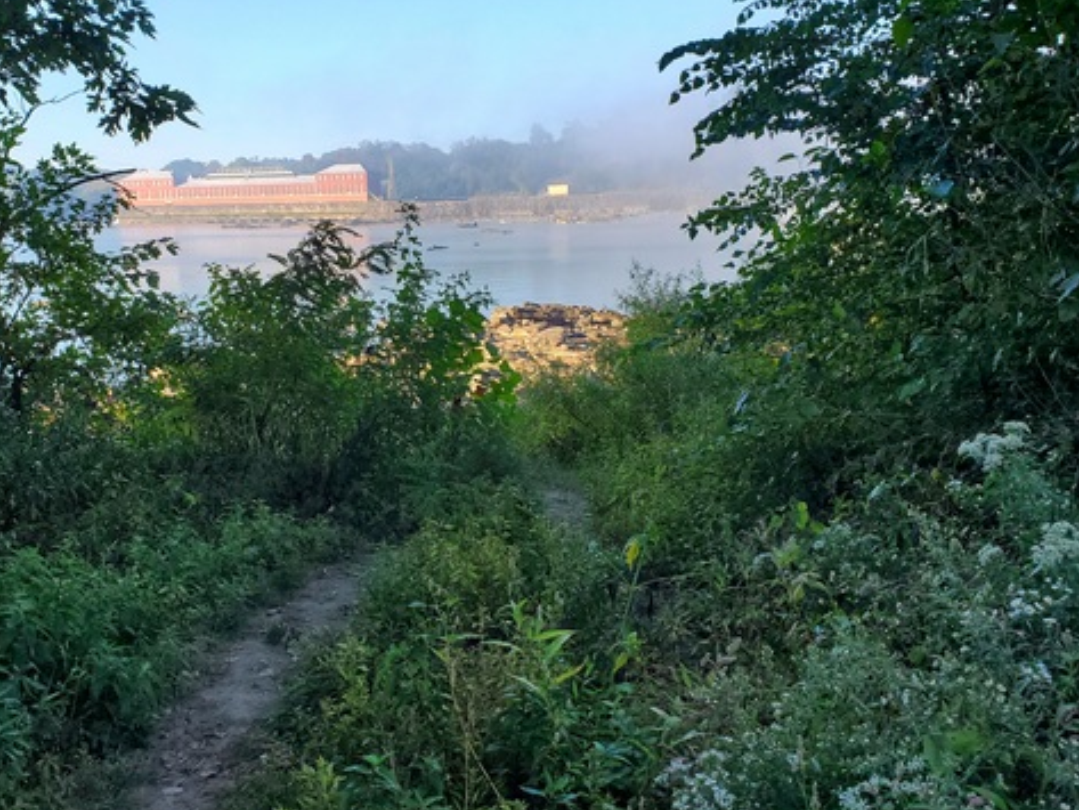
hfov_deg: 55.1
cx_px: 459
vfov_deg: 42.8
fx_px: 1029
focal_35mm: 33
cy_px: 335
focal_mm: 4.3
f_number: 2.4
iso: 50
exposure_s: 1/481
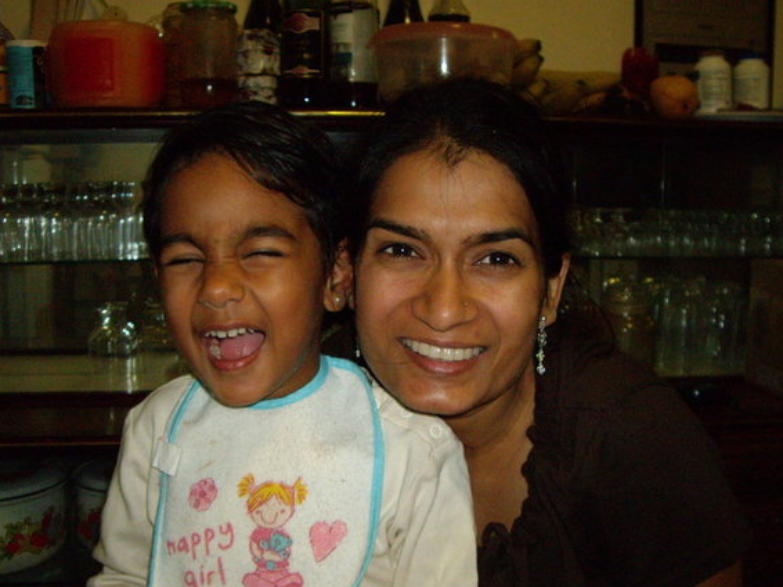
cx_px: 369
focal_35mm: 43
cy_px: 302
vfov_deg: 33.6
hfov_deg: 43.8
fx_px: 972
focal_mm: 6.2
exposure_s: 1/40
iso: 400
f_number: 2.7
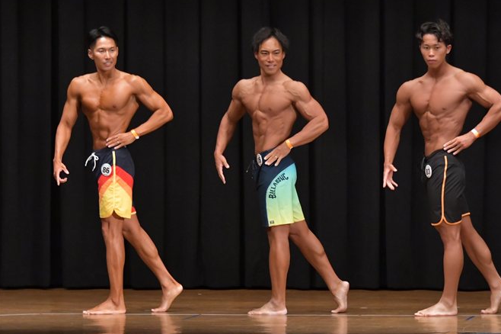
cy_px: 188
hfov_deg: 8.7
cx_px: 292
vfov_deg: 5.8
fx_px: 3310
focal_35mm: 238
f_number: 5.6
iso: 6400
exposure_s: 1/400
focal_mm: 135
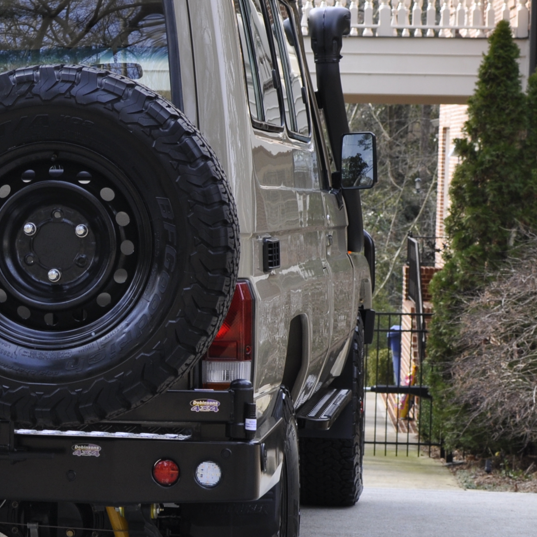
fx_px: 2304
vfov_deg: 13.3
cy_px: 234
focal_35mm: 131
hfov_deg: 13.0
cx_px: -77
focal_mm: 35
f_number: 5.6
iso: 220
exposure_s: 1/125
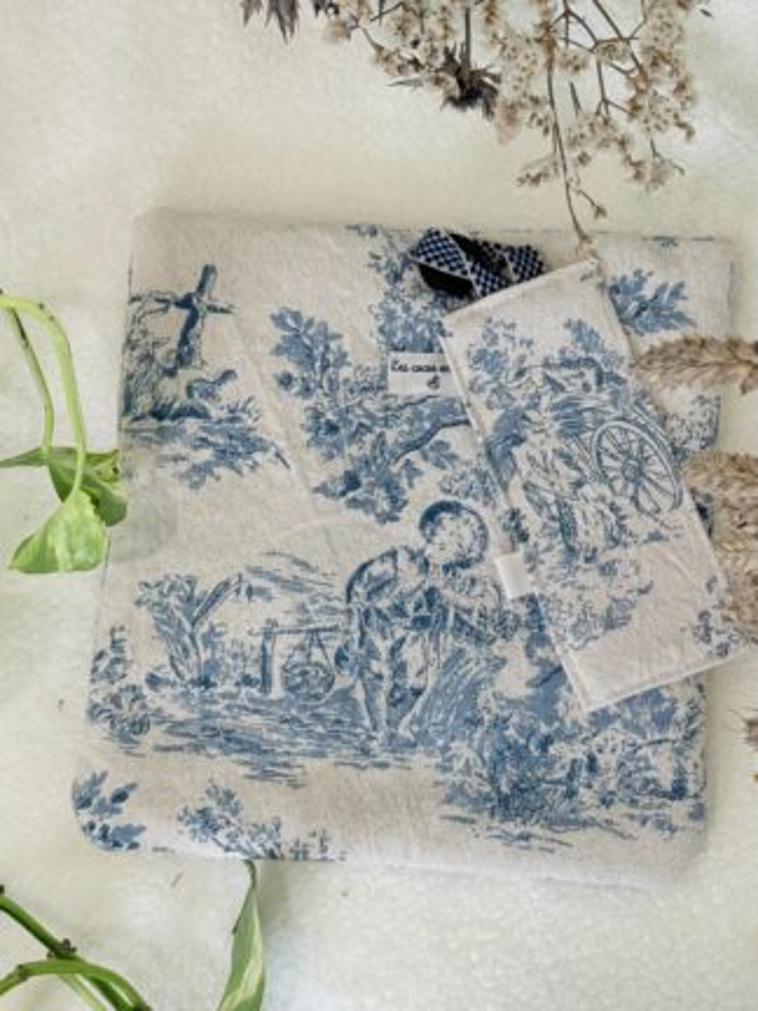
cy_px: 506
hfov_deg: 30.3
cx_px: 379
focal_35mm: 48
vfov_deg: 39.7
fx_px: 1401
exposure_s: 1/60
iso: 100
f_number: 1.78
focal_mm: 6.76
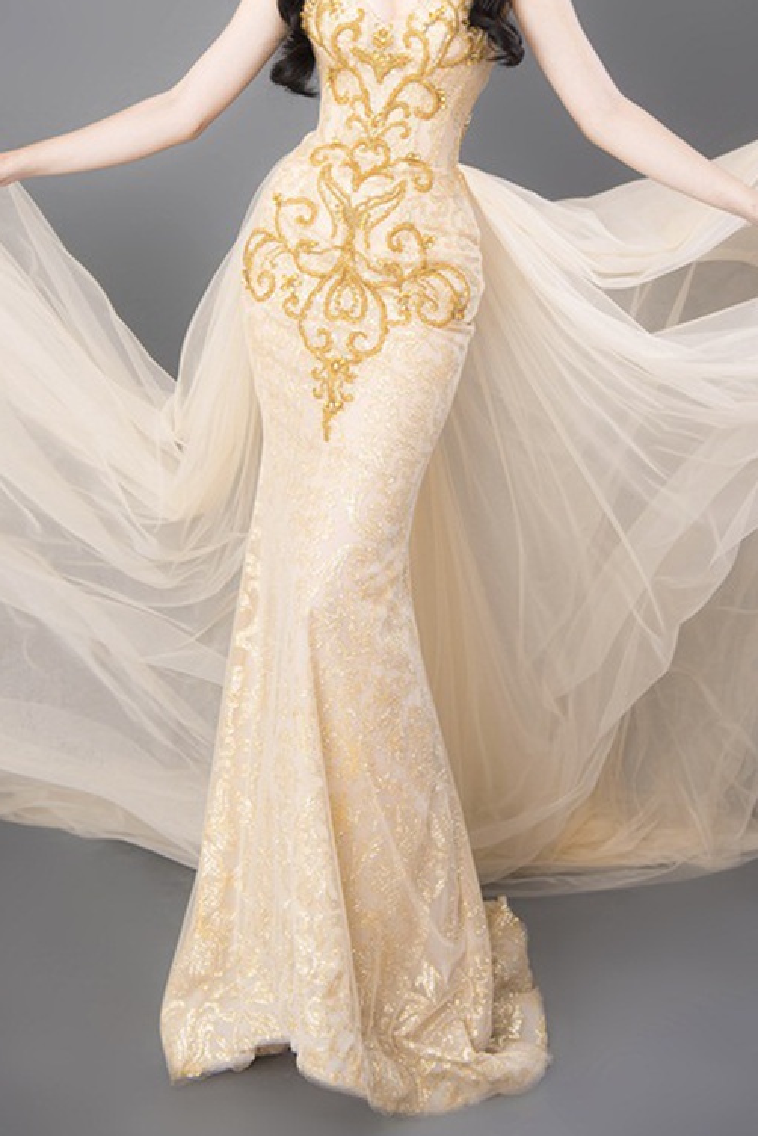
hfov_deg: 21.3
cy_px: 341
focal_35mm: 64
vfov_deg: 31.1
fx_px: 2019
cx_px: 391
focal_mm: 44
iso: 200
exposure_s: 1/100
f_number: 4
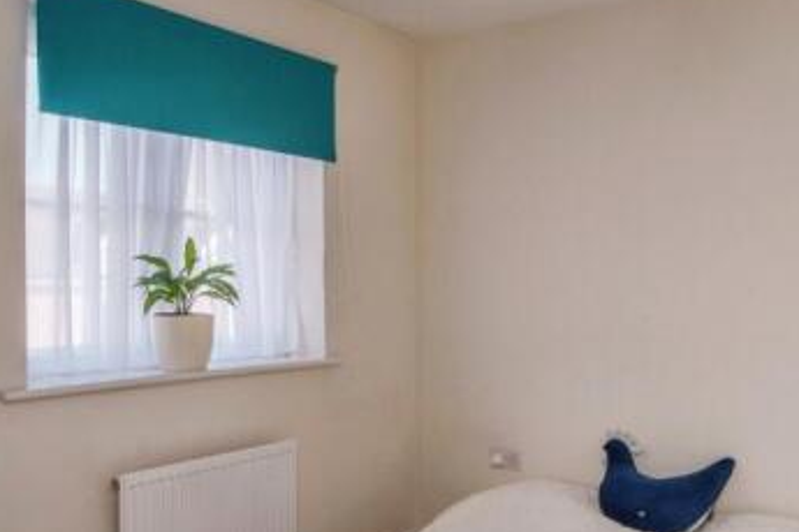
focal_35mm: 38
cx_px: 525
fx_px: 843
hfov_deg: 49.9
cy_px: 293
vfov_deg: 35.0
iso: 400
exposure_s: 1/60
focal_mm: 20
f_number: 14
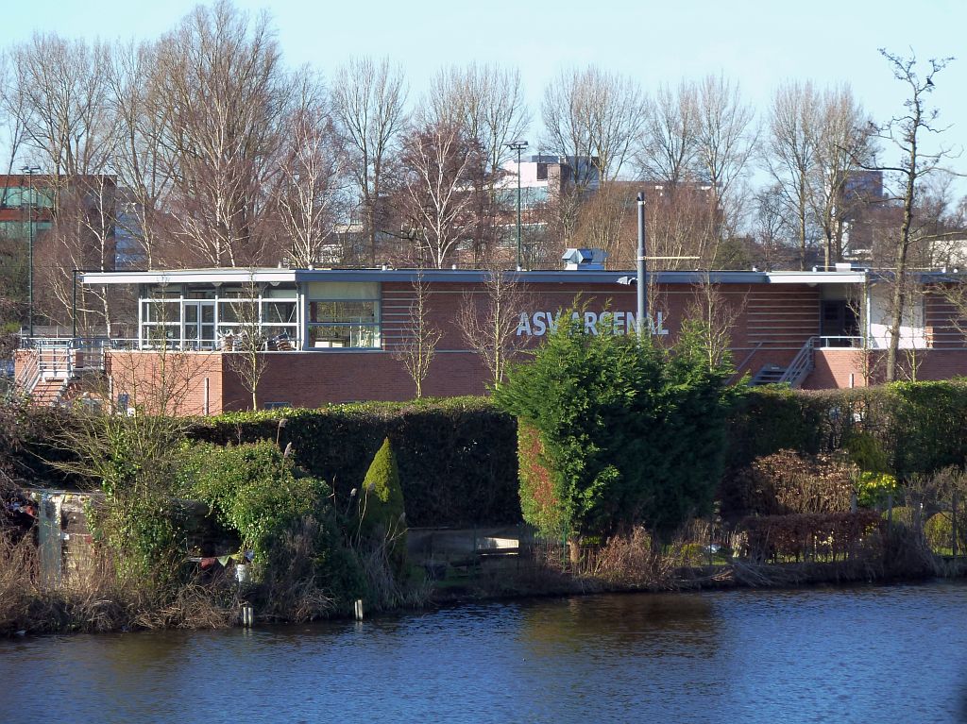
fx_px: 4105
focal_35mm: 147
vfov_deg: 10.1
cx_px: 484
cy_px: 362
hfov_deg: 13.4
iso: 125
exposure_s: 1/125
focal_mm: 24.1
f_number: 4.5
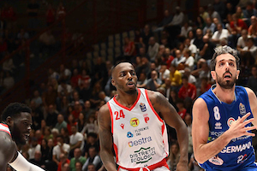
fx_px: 999
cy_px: 162
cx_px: 214
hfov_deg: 14.5
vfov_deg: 9.7
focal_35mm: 140
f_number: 3.5
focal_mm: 70
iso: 4000
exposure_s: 1/1000
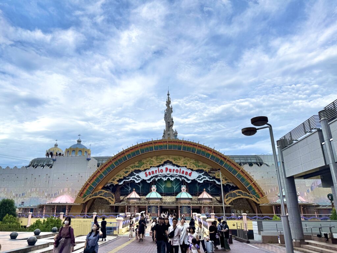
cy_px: 126
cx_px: 168
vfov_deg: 56.8
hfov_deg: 71.6
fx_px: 234
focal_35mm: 24
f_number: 1.78
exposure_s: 1/7092
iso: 80
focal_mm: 6.76
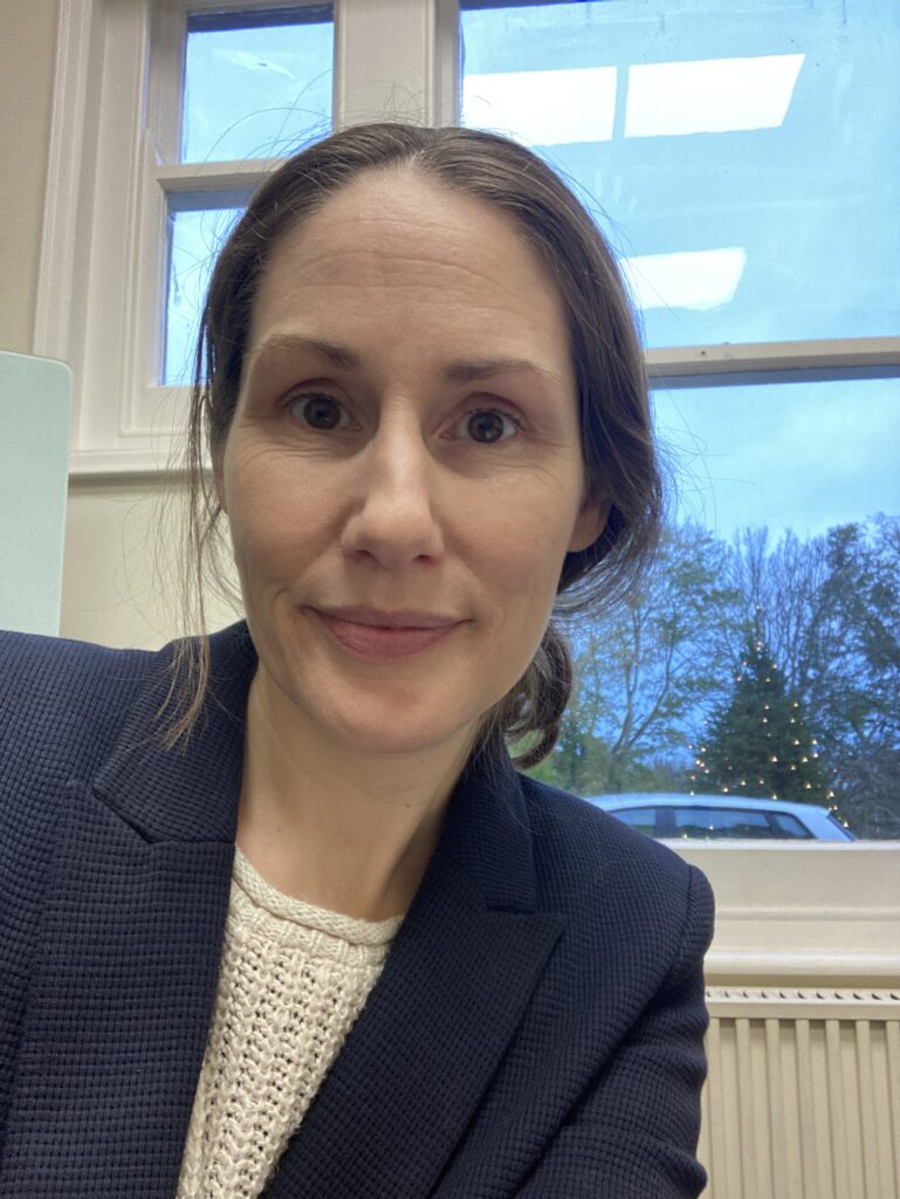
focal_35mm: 32
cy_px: 600
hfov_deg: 44.2
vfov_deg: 56.8
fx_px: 1108
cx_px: 450
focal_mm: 2.87
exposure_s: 1/50
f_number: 2.2
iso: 125
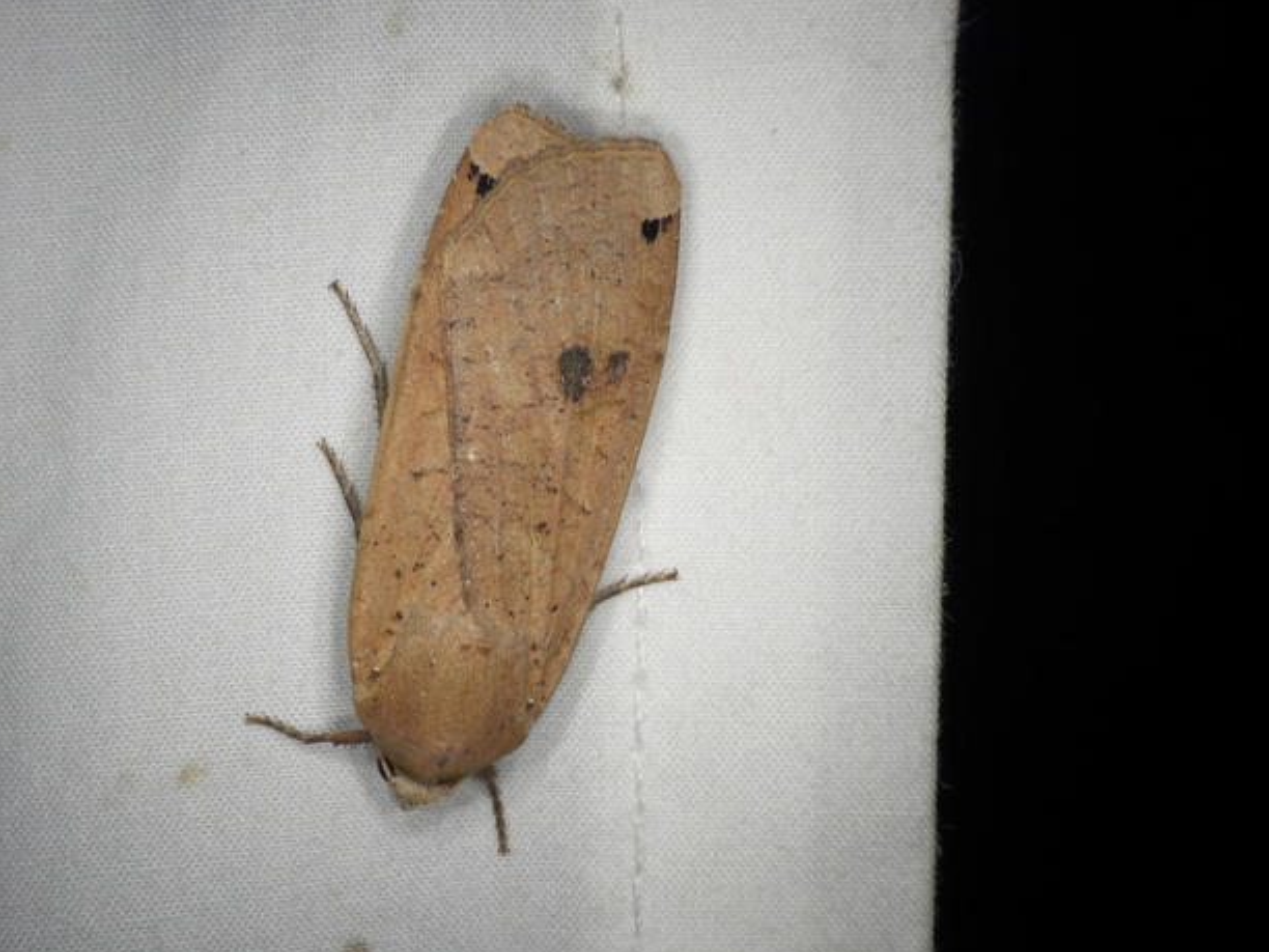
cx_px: 487
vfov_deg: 32.9
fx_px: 1613
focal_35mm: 44
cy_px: 502
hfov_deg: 42.7
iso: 125
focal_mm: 6.1
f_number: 4.6
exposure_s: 1/200
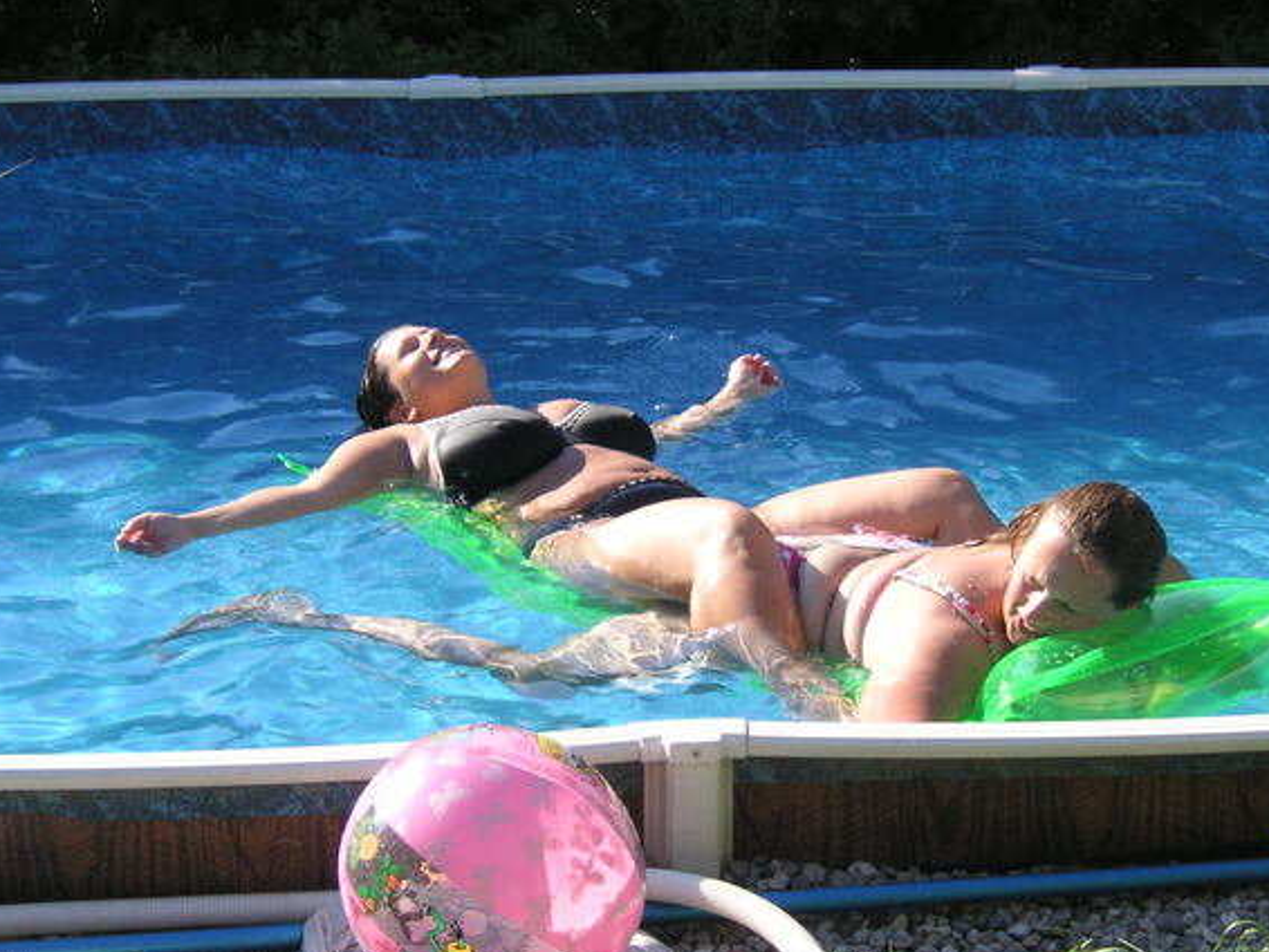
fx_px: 4768
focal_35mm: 130
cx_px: 682
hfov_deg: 15.2
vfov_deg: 11.4
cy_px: 457
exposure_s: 1/180
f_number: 4.8
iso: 50
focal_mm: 15.2
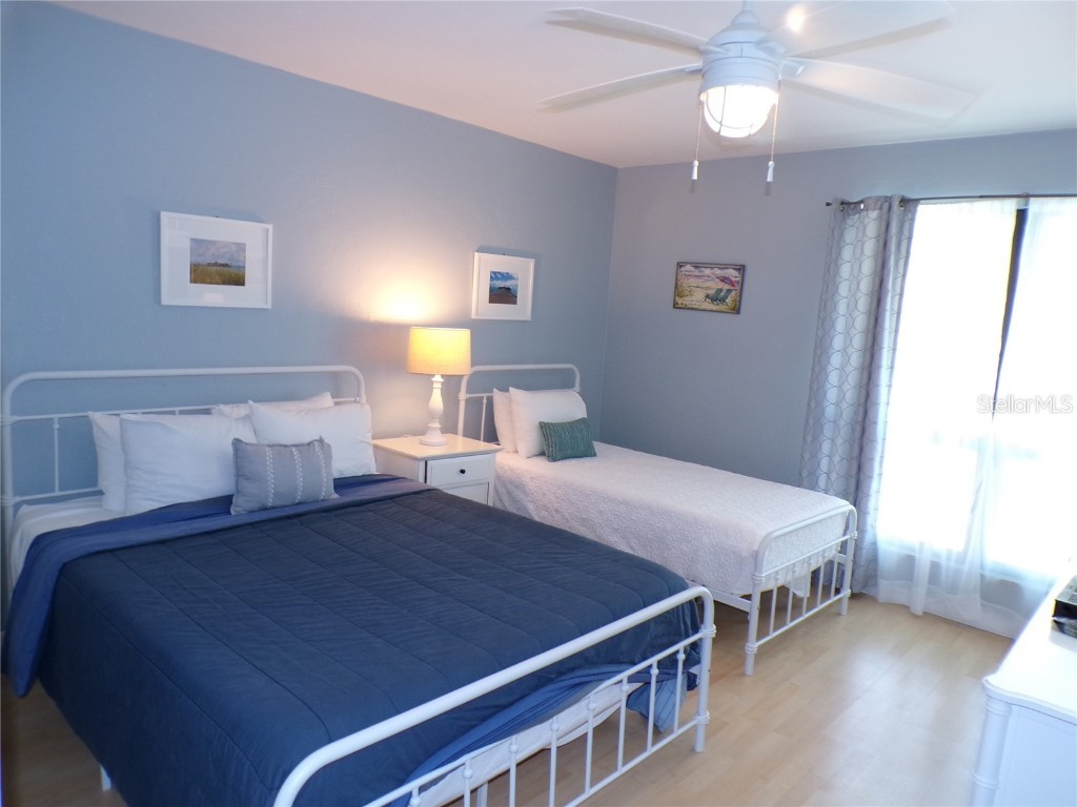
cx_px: 538
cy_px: 404
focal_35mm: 24
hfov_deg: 71.6
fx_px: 747
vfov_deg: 56.8
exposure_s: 1/42
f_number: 3
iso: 200
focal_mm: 4.3
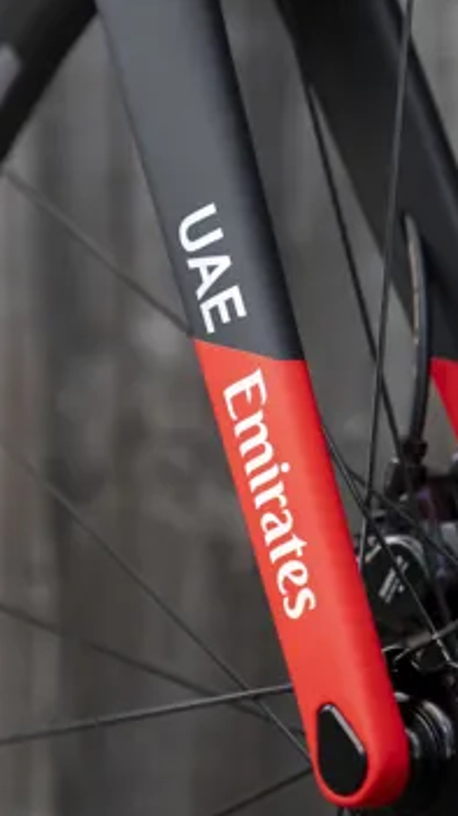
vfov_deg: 13.4
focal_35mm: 160
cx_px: 56
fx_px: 3460
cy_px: 450
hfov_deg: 7.6
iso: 200
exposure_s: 1/640
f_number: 2.8
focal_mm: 67
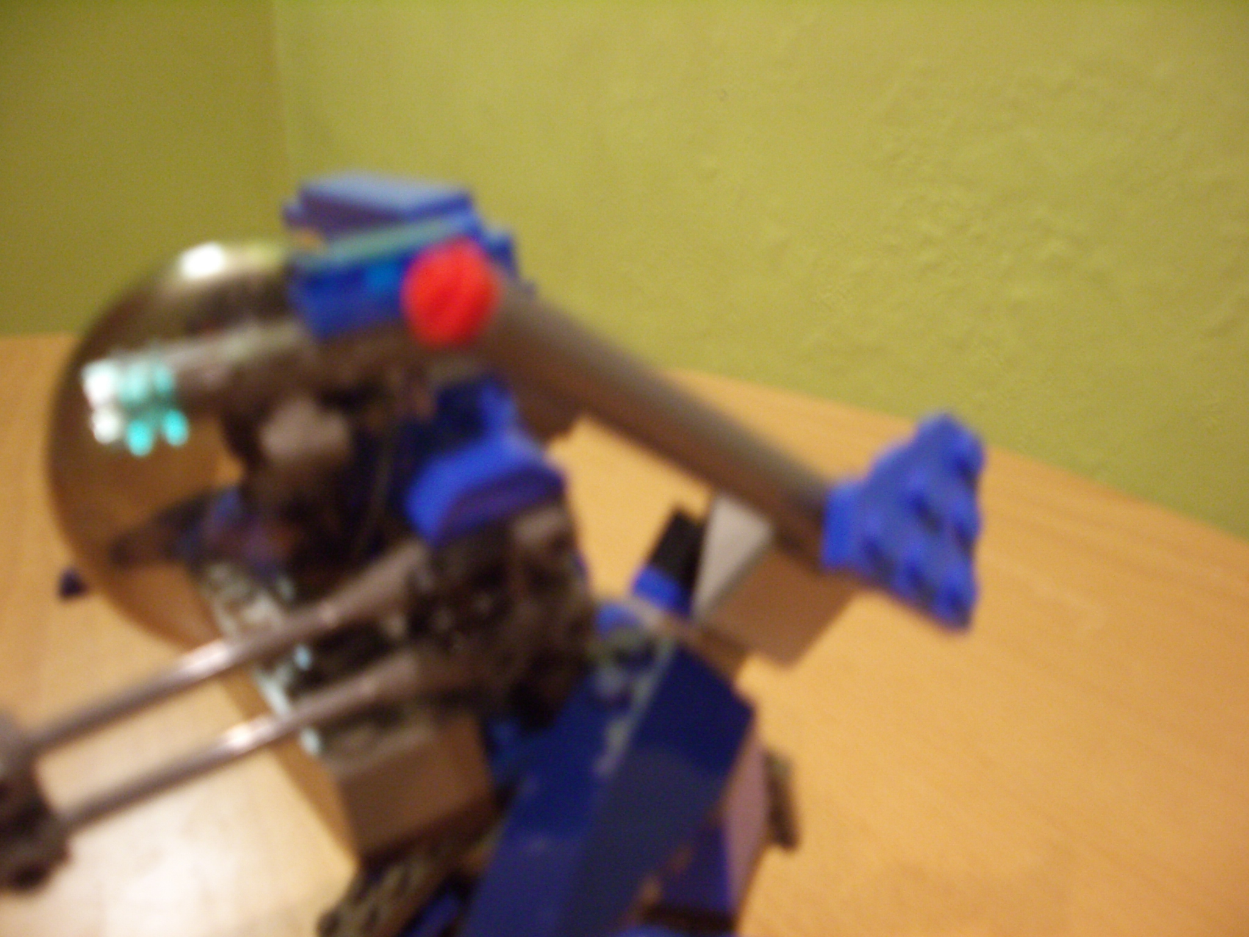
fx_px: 1263
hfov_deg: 52.6
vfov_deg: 40.7
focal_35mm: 35
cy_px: 468
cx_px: 624
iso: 200
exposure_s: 1/4
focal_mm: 5.8
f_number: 2.6
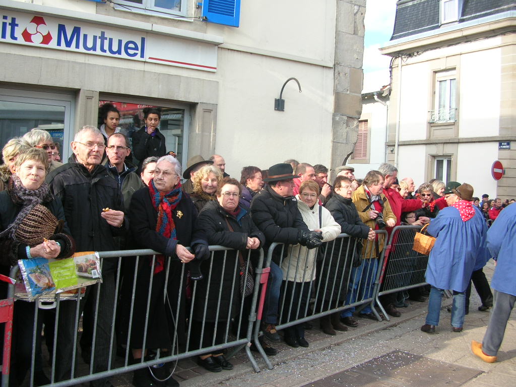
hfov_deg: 52.6
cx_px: 258
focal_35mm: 35
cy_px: 194
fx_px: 522
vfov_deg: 40.7
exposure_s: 1/250
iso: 50
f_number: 2.8
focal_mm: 5.8
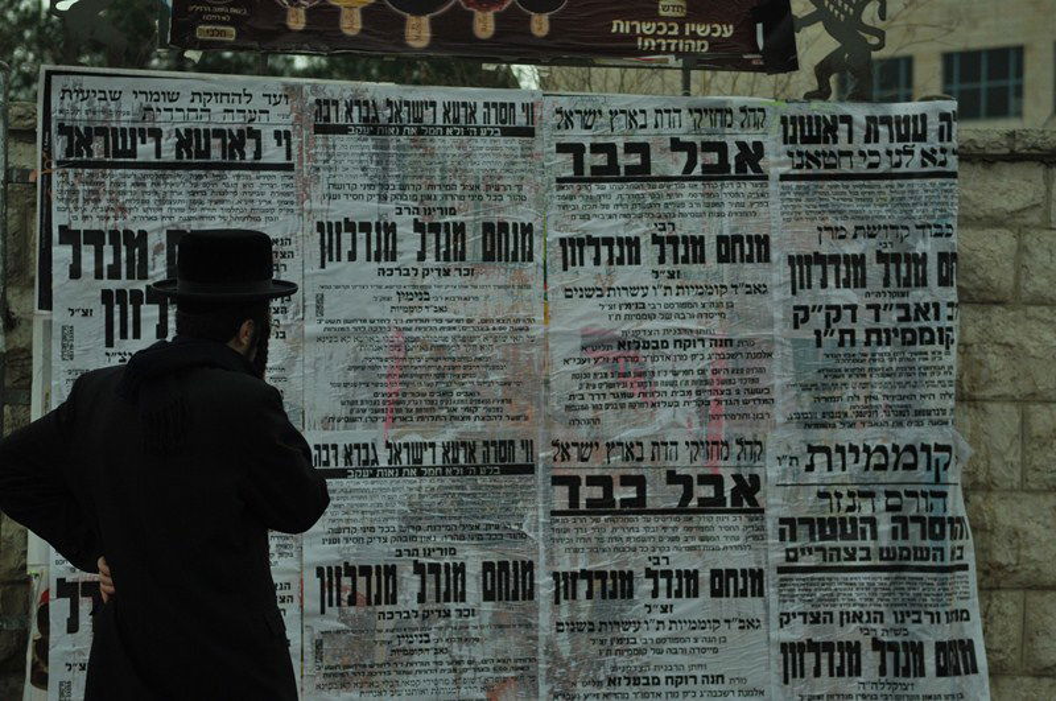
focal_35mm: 82
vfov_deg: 16.5
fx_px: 2417
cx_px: 528
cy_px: 350
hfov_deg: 24.7
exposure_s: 1/2000
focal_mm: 55
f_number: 2.8
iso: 500
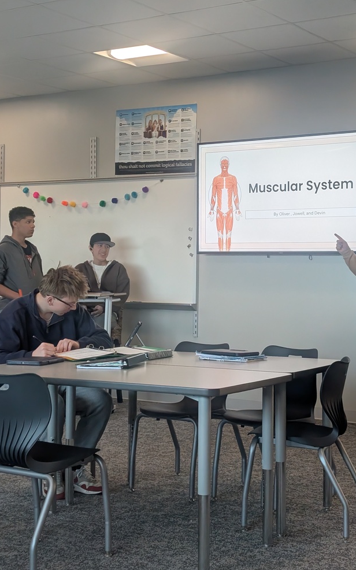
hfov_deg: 23.9
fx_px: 839
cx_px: 216
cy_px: 277
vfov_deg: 37.5
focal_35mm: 54
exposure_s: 1/56.7
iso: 94
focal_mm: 6.9
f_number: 1.68
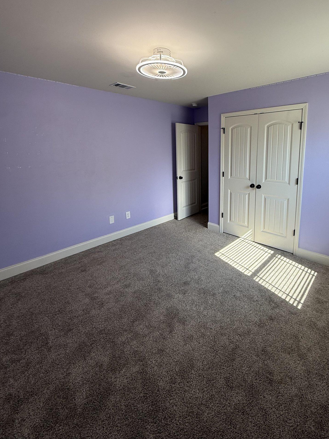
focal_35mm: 17
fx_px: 215
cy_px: 179
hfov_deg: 74.0
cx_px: 195
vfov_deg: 90.0
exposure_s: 1/157
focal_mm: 2.22
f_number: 2.2
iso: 64
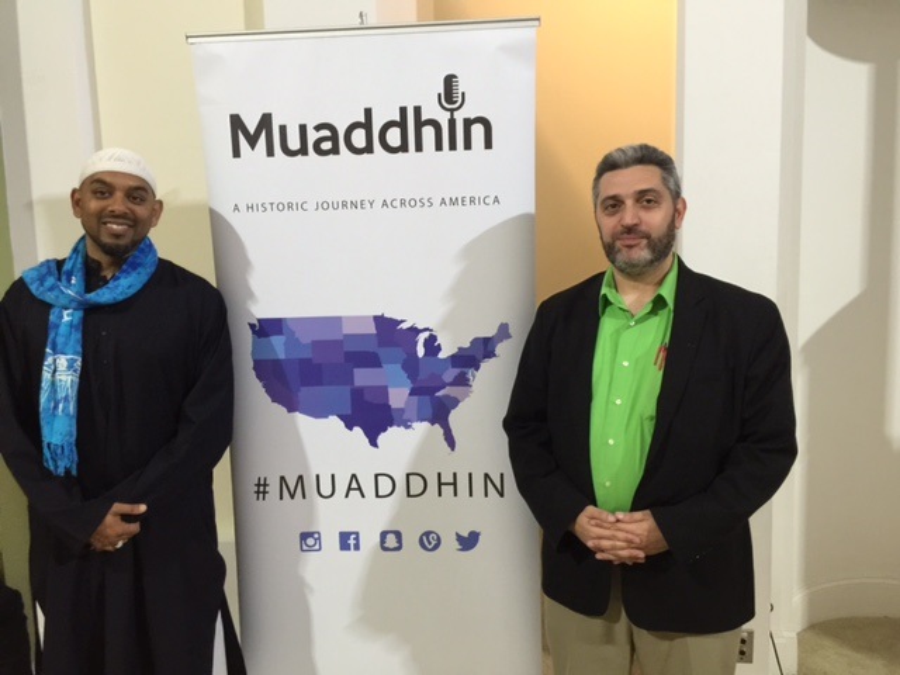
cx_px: 450
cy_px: 338
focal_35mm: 29
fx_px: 754
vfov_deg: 48.2
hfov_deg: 61.7
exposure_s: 1/10
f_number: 2.2
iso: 100
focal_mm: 4.15
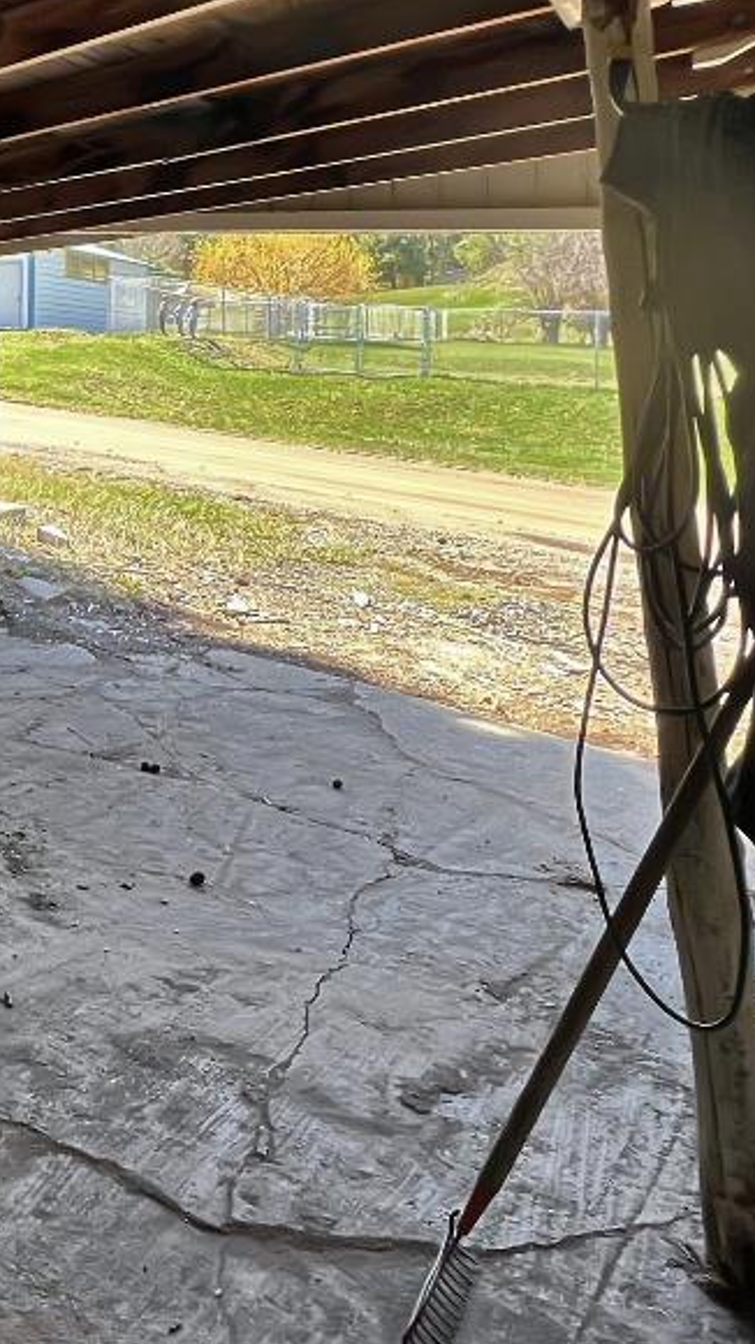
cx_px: -192
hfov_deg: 34.6
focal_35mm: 25
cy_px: 732
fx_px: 890
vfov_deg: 73.9
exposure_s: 1/107
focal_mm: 1.57
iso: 32
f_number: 1.8
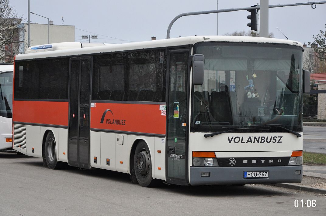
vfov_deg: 13.0
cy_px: 108
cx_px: 163
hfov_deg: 19.5
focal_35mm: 105
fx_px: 950
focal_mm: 70
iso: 1100
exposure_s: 1/500
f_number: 5.3
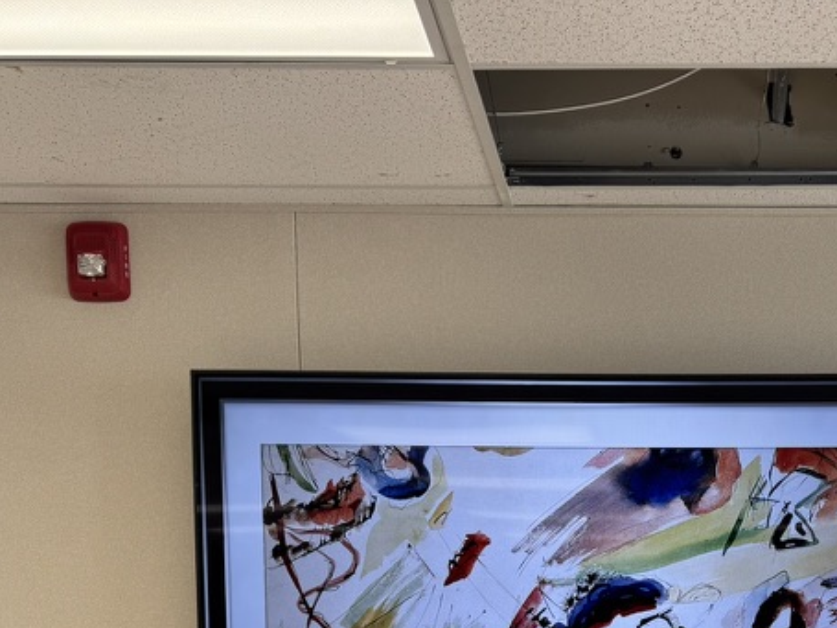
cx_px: 660
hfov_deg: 34.5
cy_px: 705
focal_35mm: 54
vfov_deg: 25.0
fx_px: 1305
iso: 64
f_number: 1.78
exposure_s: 1/143
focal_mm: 6.76
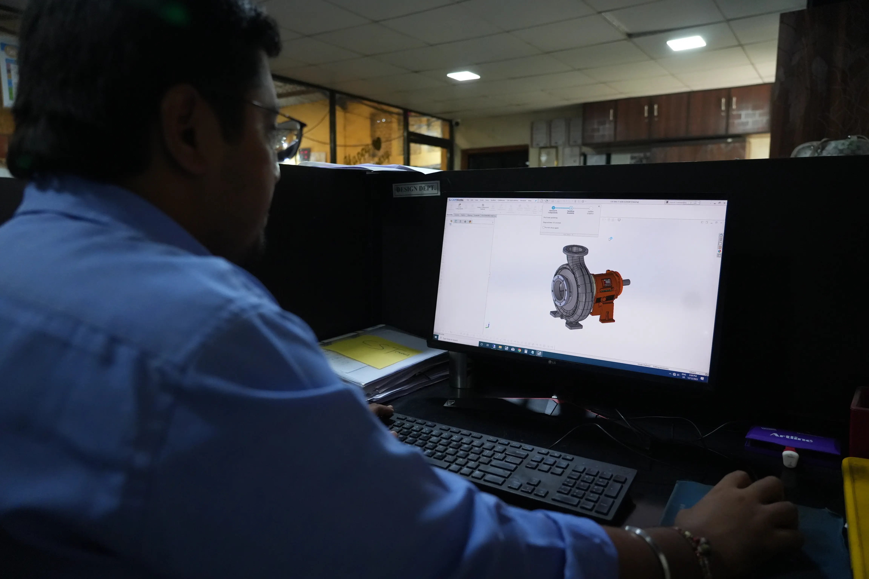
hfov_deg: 73.7
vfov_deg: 53.1
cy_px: 290
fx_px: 579
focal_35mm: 24
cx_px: 434
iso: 5000
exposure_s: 1/500
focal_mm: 24
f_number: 4
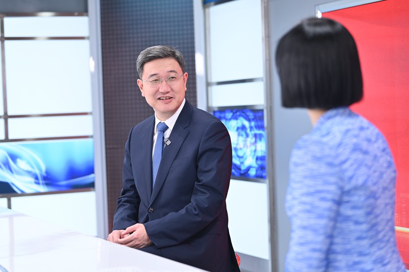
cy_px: 136
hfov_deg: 23.9
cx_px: 204
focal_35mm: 85
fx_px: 965
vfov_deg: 16.0
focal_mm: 85
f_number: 2.8
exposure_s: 1/160
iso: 400
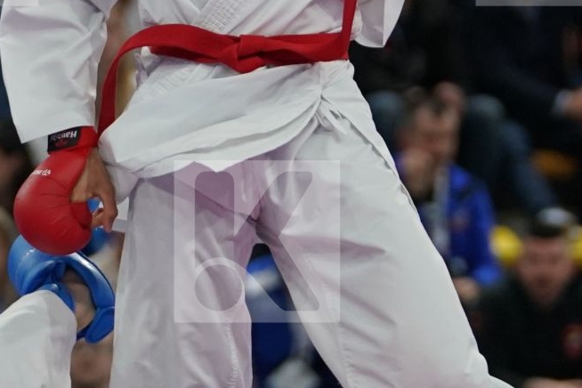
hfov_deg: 3.7
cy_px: -75
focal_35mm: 564
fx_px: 9117
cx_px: 257
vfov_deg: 2.4
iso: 1600
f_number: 2.8
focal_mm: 137
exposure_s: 1/1000
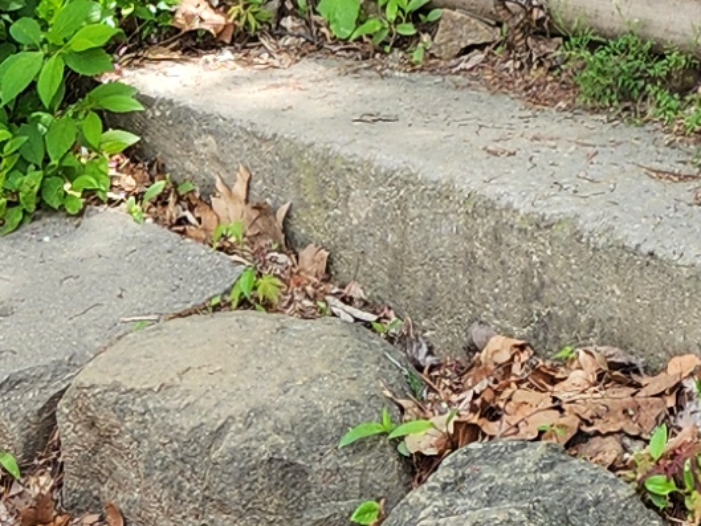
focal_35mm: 174
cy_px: -1008
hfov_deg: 10.8
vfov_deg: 7.6
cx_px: 1191
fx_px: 3524
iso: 20
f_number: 1.8
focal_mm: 5.4
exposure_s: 1/204
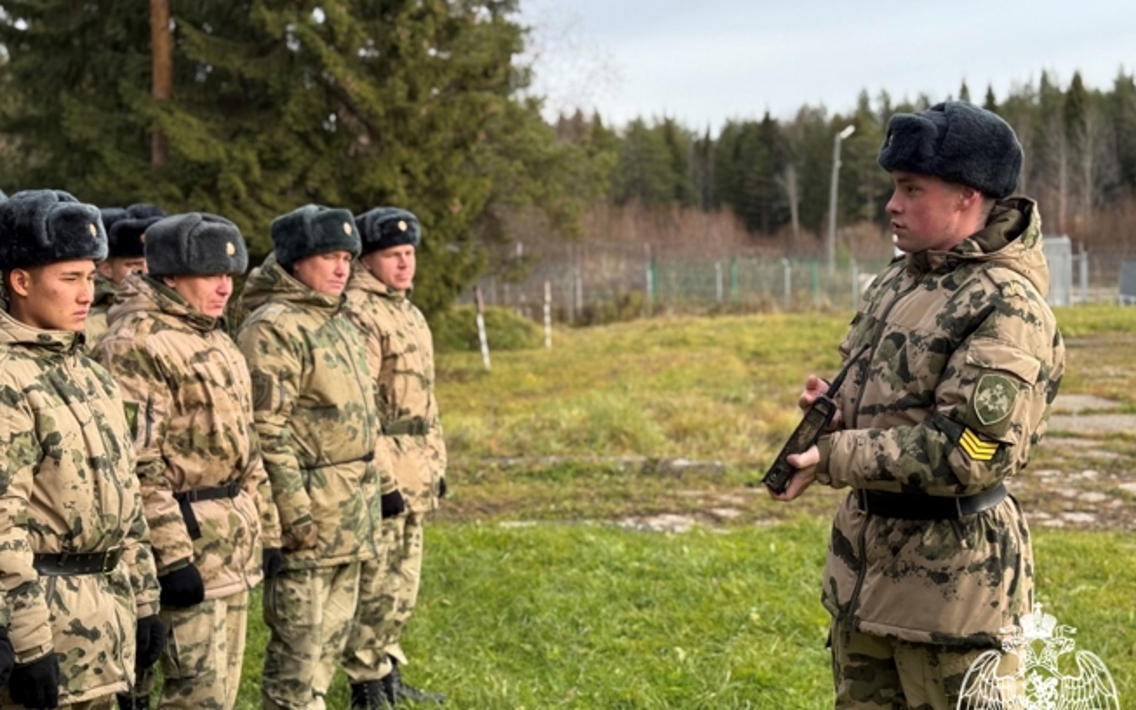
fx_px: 1610
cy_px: 355
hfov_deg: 38.9
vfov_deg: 24.9
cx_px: 565
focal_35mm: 52
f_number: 1.78
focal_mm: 6.76
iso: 100
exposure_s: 1/951
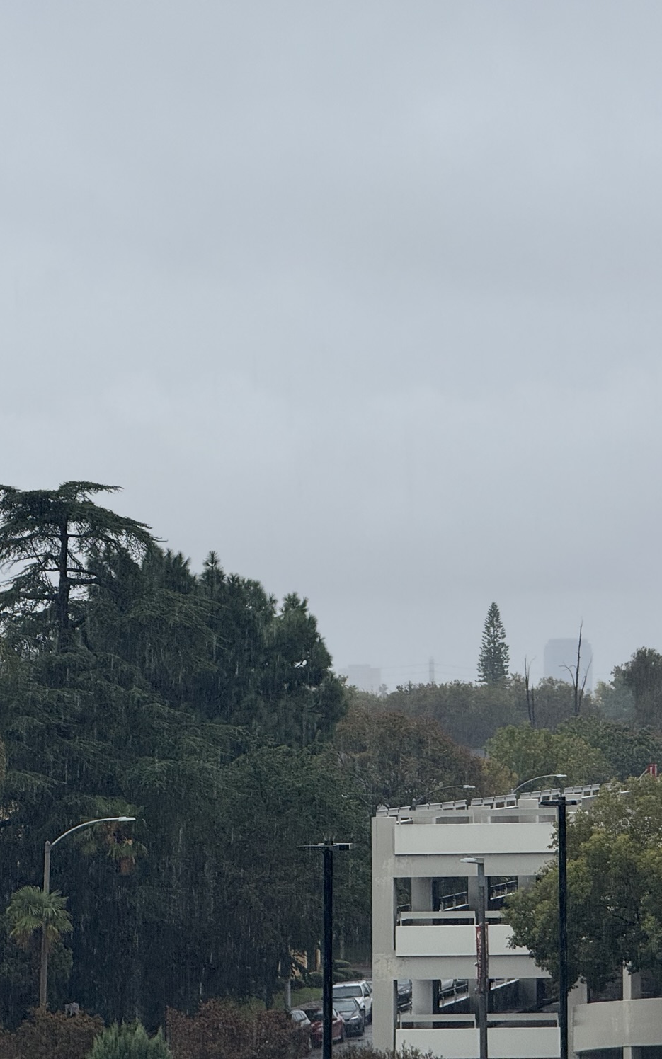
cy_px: 530
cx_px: 577
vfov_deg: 12.3
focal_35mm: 170
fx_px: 4907
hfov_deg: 7.7
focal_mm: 15.66
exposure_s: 1/222
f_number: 2.8
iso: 50
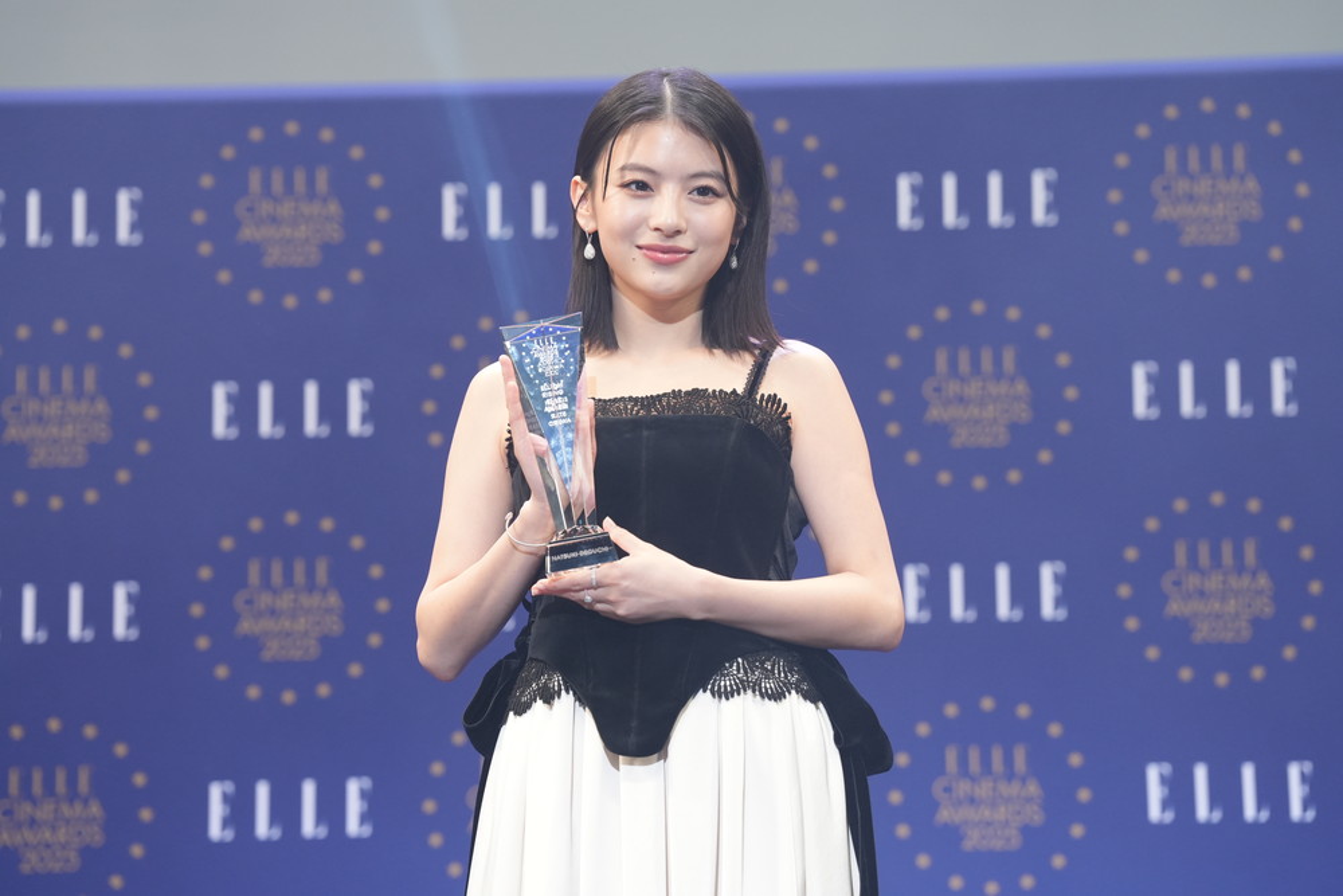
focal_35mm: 149
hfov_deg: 13.8
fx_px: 5559
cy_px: 448
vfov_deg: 9.2
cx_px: 672
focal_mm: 149
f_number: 4
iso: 1600
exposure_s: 1/200
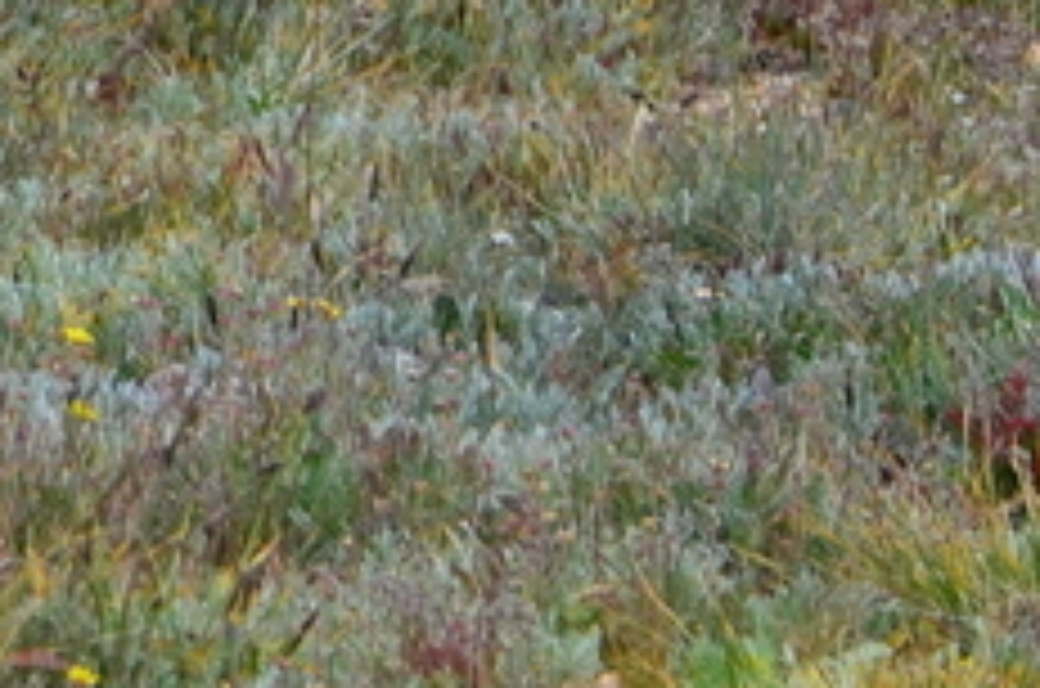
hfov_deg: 1.0
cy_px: -1045
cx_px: -275
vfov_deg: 0.7
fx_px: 56937
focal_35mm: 1975
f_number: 11
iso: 160
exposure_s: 1/125
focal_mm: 260
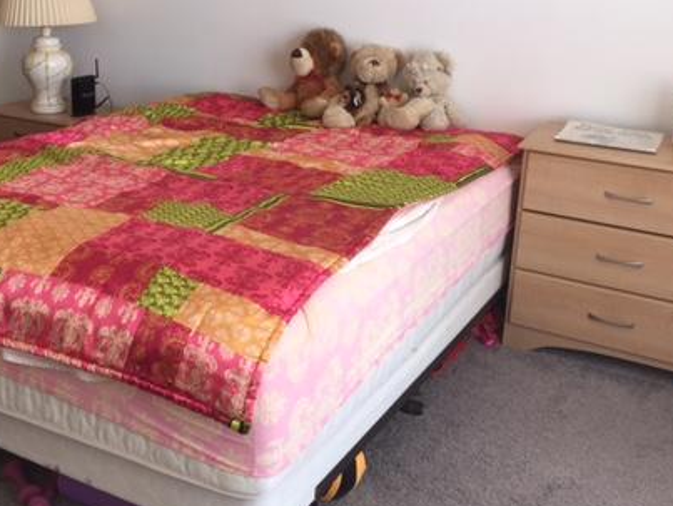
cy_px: 182
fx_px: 895
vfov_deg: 31.4
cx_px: 244
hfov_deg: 40.9
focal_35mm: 46
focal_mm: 4.15
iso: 32
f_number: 2.2
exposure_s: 1/30
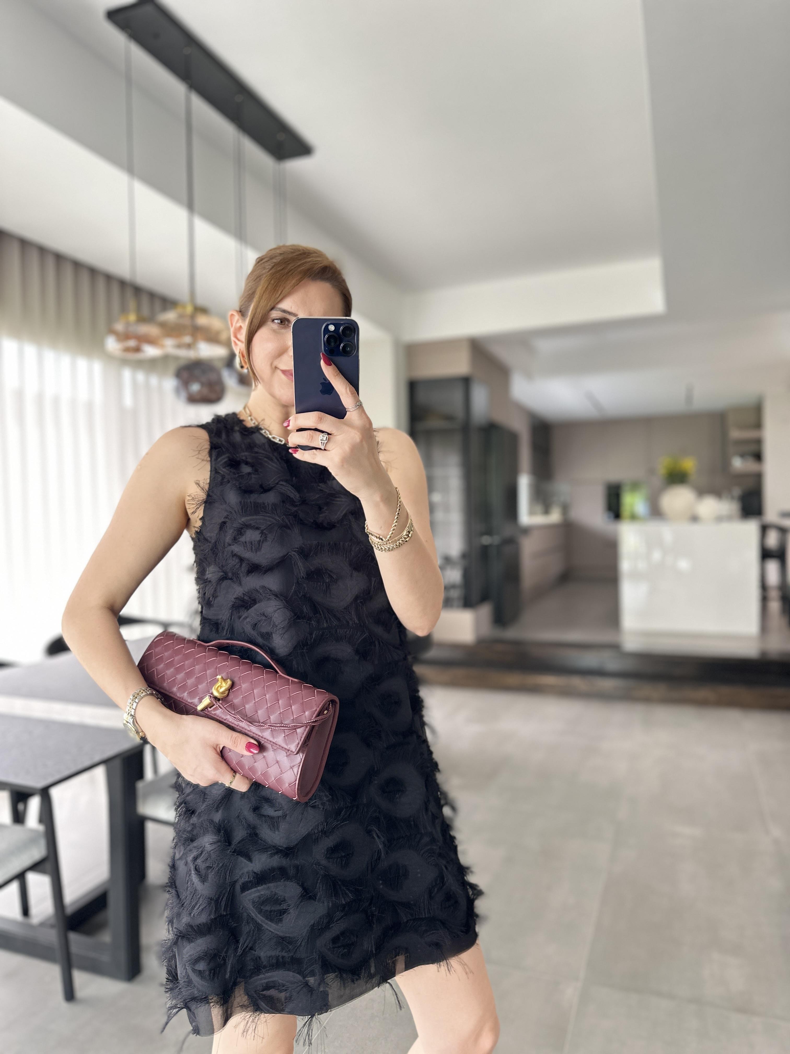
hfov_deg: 56.8
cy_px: 527
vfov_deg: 71.6
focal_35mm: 24
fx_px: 730
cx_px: 395
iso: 250
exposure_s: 1/114
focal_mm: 6.86
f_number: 1.78
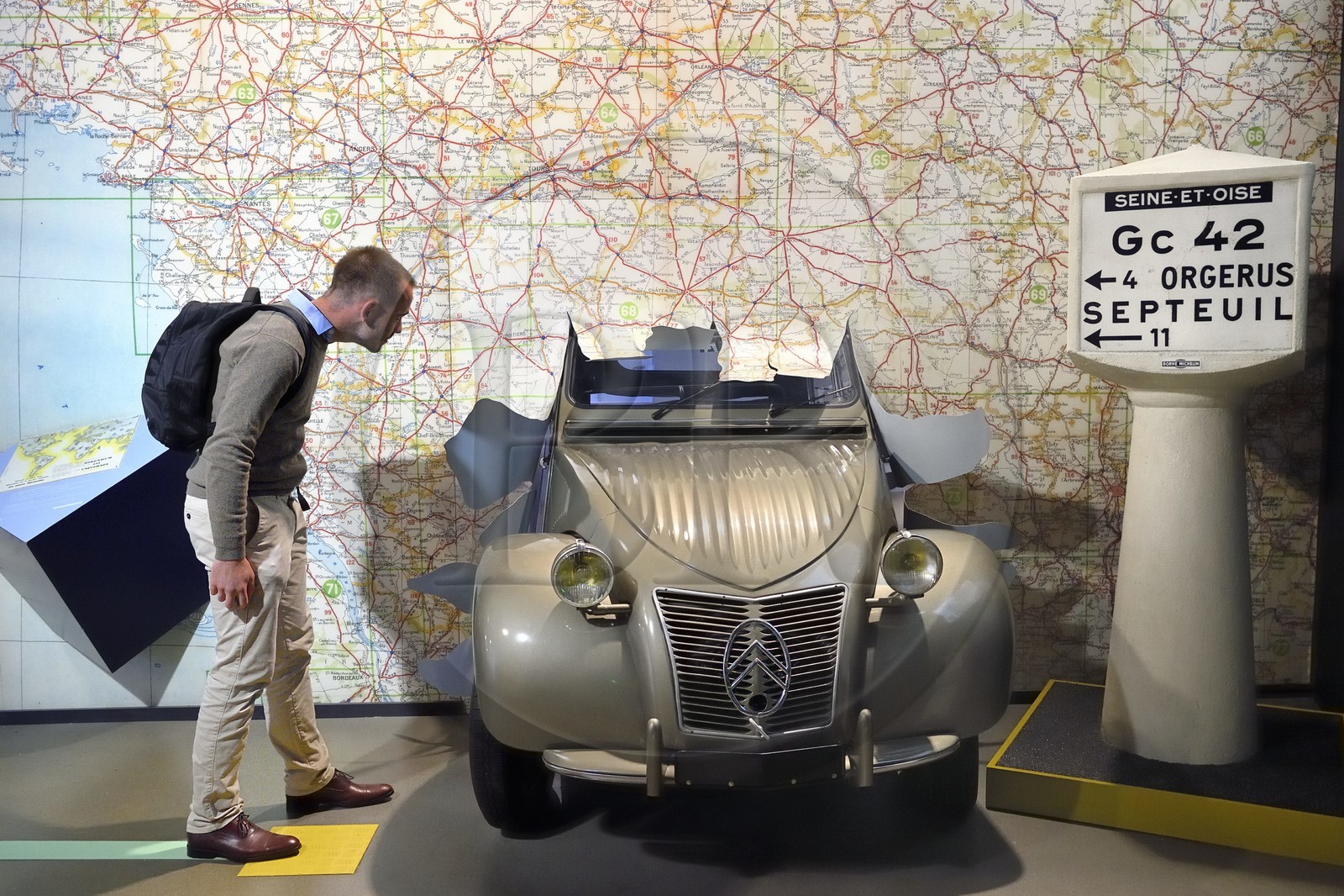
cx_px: 672
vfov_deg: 41.1
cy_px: 448
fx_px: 1194
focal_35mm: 32
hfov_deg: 58.7
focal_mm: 32
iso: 3200
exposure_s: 1/25
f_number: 6.3
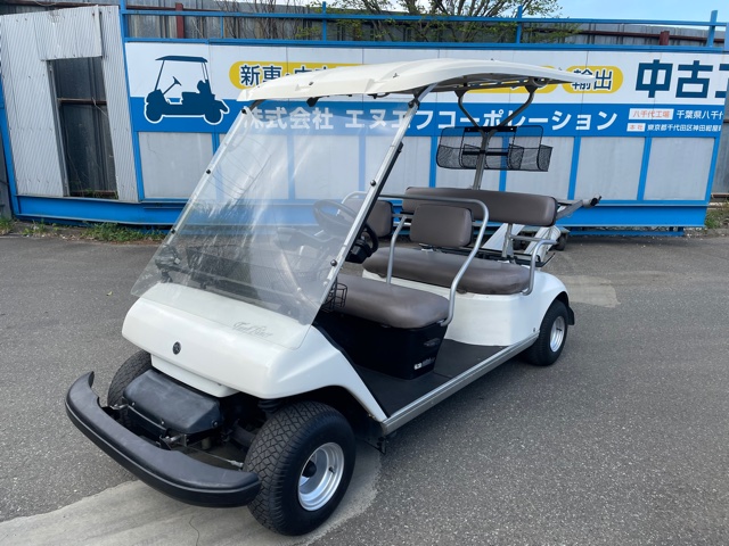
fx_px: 548
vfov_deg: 53.1
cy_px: 273
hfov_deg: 67.3
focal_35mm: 26
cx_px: 364
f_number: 1.6
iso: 32
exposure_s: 1/1435
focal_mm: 4.2
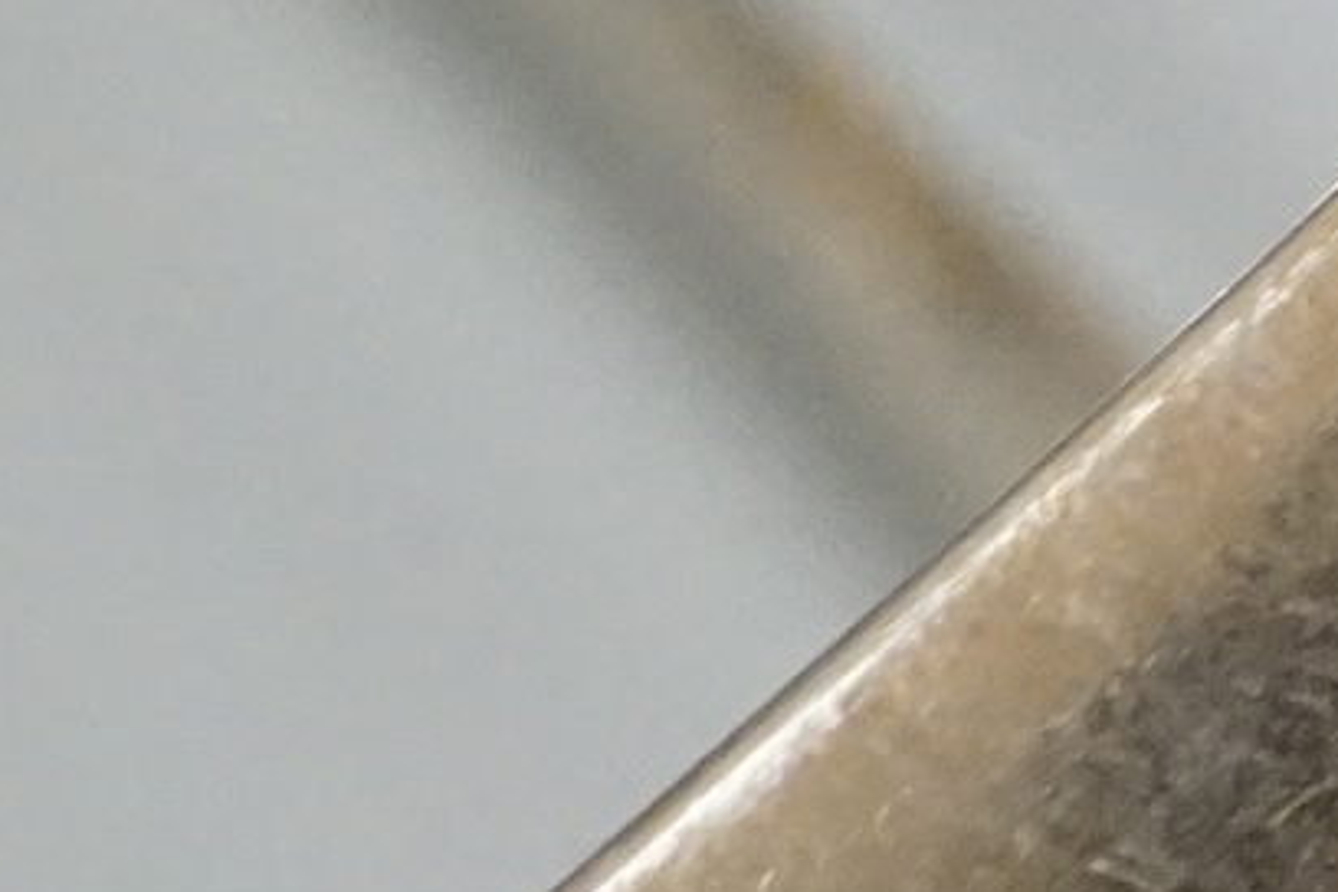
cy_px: -1169
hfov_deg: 7.7
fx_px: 9217
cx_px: 3238
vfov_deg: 5.4
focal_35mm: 248
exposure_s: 1/60
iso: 6400
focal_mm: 30
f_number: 22
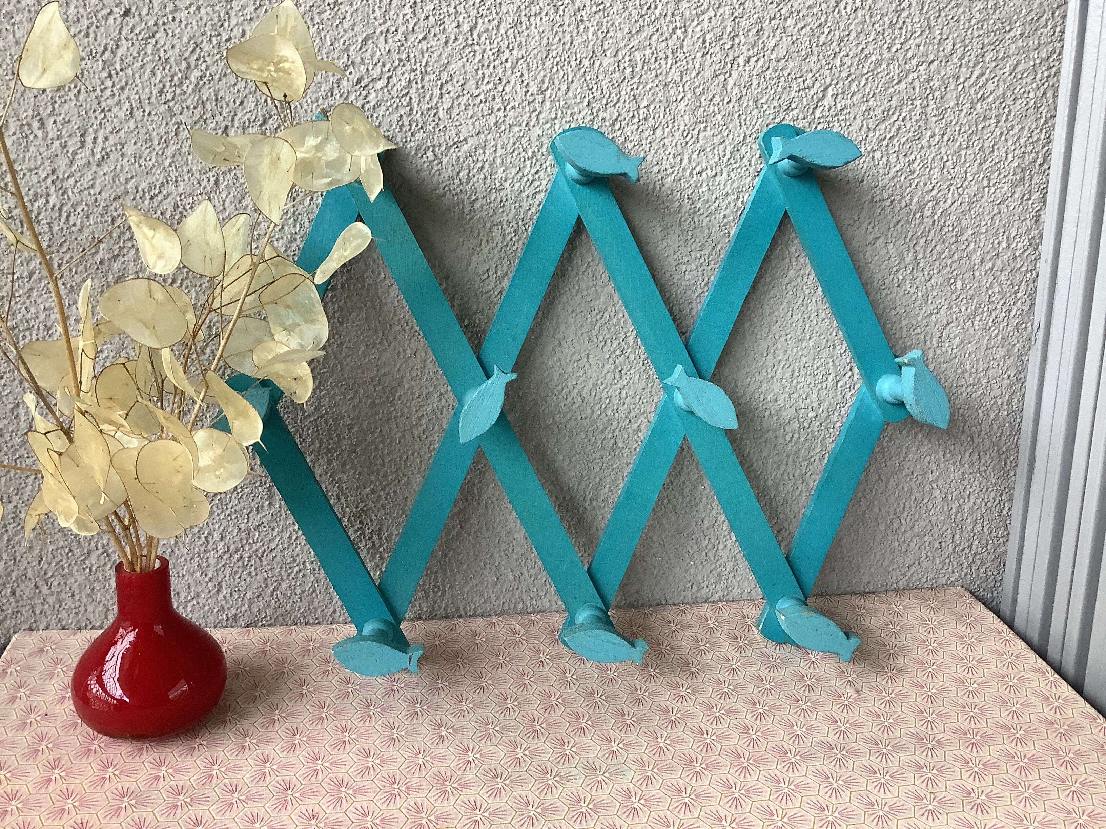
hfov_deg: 58.4
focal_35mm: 31
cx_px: 553
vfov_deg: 45.4
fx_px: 990
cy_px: 414
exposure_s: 1/120
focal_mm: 3.3
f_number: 2.4
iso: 80
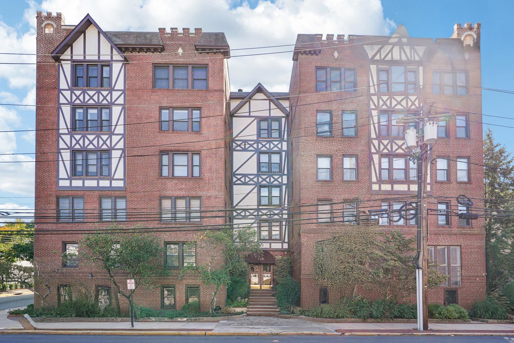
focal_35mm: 19
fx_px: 271
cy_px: 172
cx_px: 257
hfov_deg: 86.9
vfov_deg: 64.5
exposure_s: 1/60
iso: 100
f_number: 8
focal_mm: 19
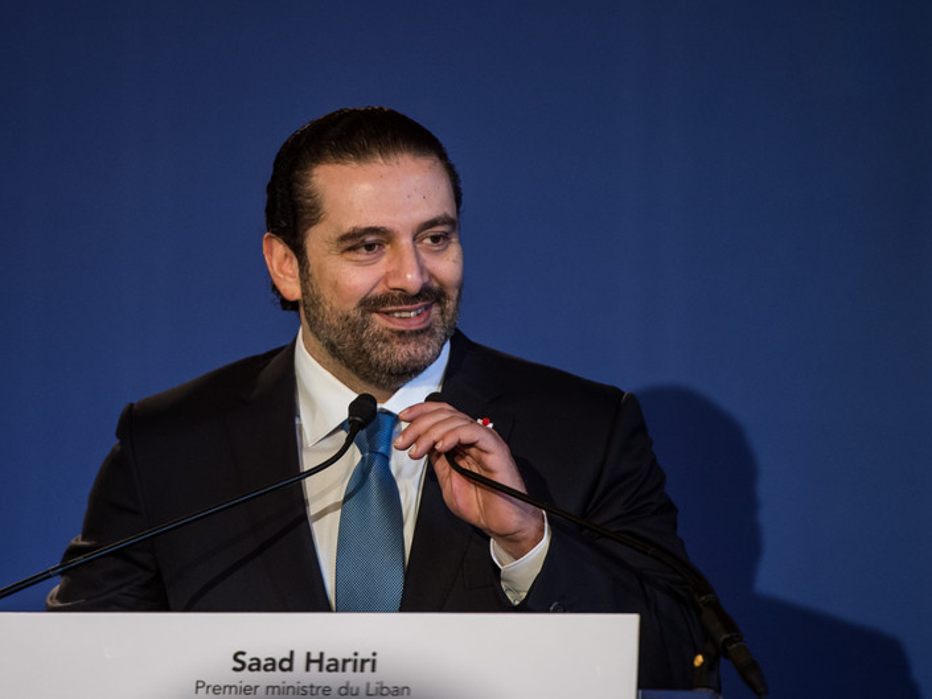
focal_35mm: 218
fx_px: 5870
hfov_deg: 9.1
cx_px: 432
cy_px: 350
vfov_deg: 6.8
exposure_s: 1/250
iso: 2500
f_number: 2.8
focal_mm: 200
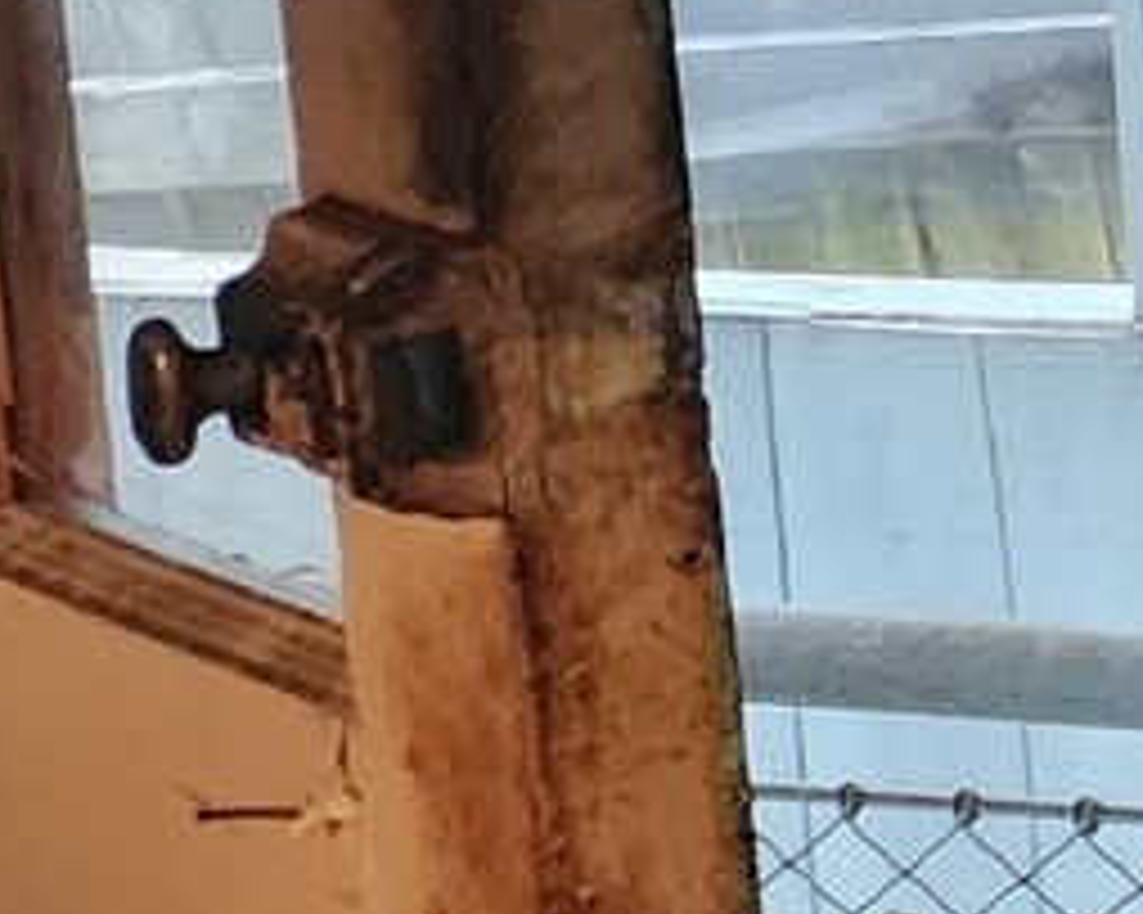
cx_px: 4050
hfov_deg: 8.3
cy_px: -531
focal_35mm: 170
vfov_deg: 8.8
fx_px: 5749
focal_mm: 6.4
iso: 1000
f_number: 1.8
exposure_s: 1/120
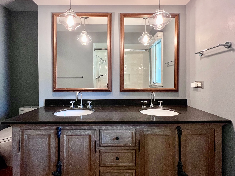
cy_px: 89
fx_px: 95
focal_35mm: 14
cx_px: 114
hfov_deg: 102.0
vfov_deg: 85.7
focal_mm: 1.57
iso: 500
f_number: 1.8
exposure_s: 1/60
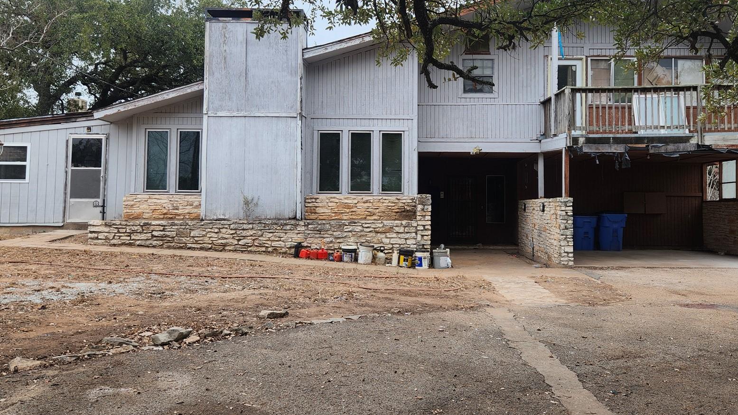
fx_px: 646
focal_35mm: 33
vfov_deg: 35.5
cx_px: 402
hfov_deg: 59.4
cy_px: 169
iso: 20
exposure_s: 1/343
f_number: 1.8
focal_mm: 5.4
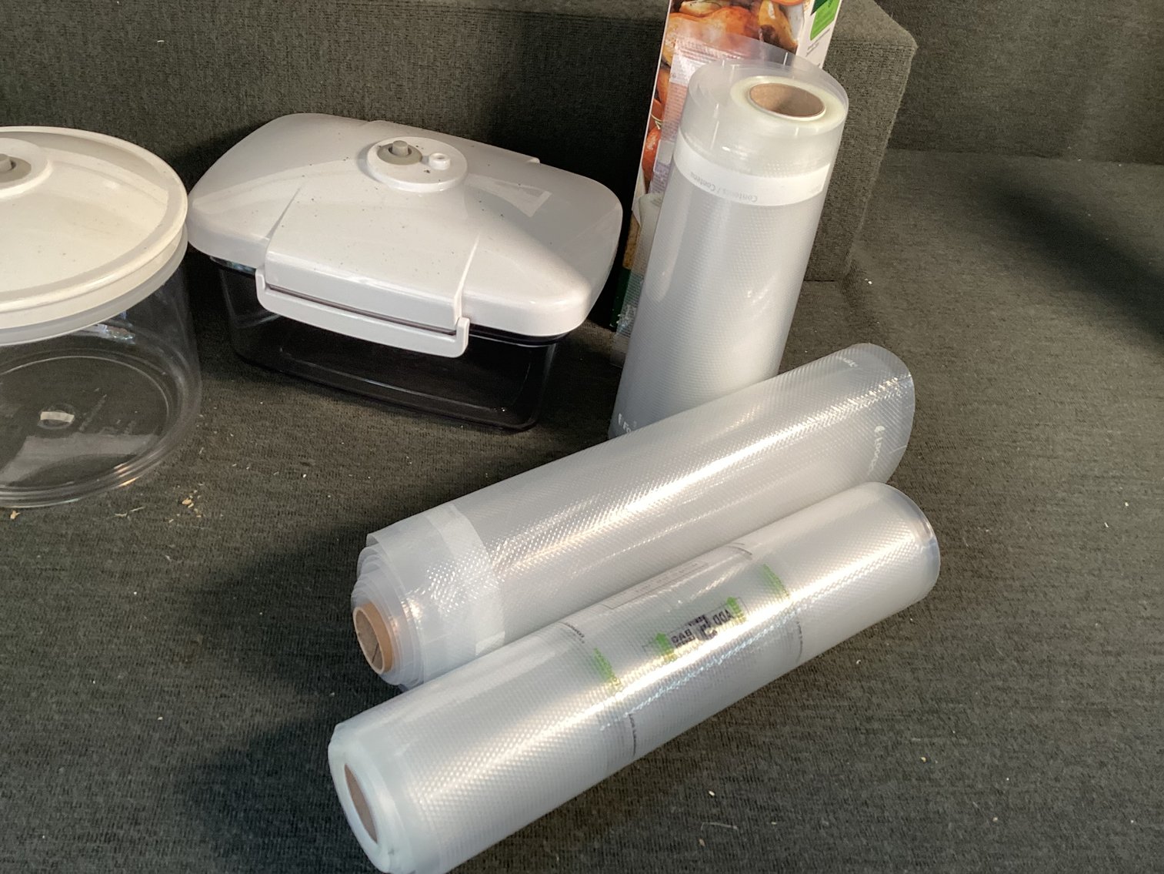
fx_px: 1042
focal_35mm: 31
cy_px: 437
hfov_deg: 58.3
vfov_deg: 45.4
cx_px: 582
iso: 80
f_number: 2.4
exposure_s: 1/60
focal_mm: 3.3
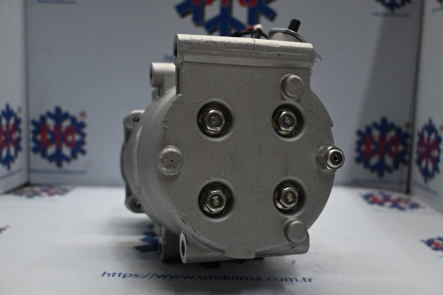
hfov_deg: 51.3
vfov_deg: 35.5
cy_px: 148
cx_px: 222
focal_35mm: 38
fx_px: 461
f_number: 4.2
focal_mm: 25
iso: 720
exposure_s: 1/125
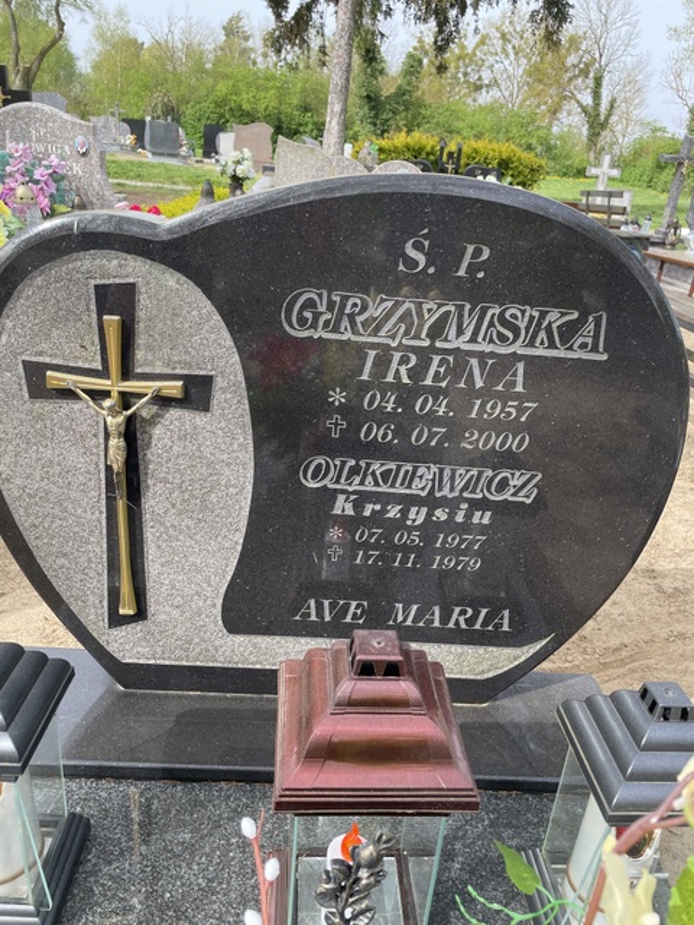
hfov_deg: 53.1
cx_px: 347
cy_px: 462
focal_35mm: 26
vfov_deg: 67.3
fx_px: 695
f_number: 1.6
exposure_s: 1/590
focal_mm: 4.2
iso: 32
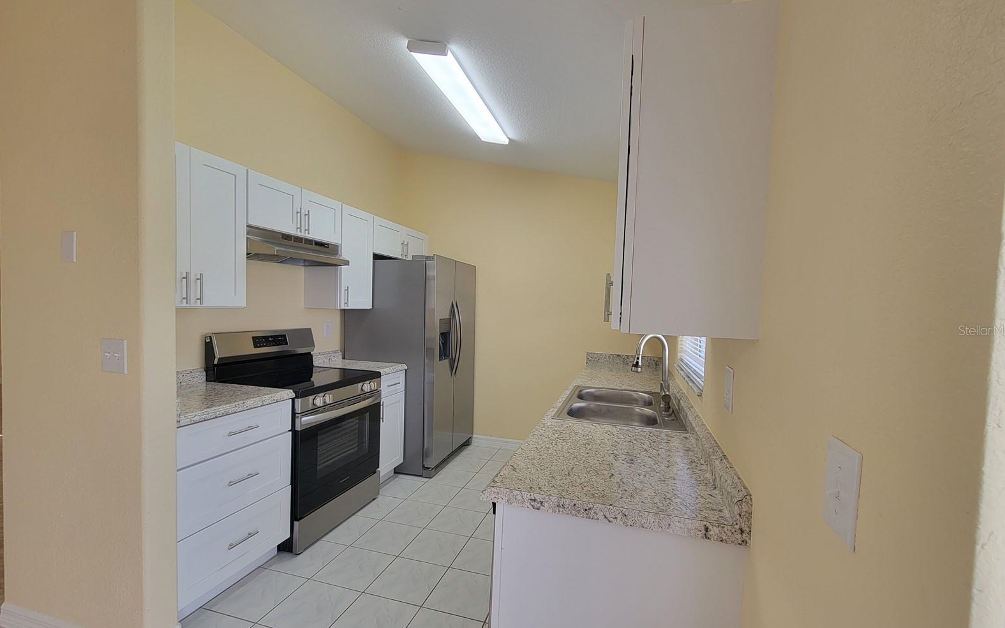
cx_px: 508
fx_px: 383
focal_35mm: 14
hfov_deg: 105.3
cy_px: 330
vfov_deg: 78.6
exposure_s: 1/60
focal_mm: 2.2
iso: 50
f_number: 2.2
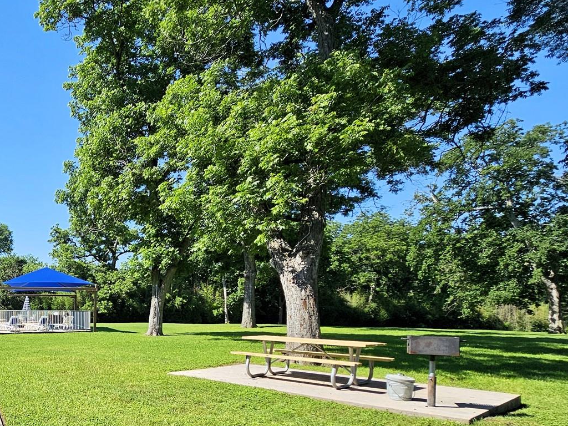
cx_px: 16
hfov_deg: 54.5
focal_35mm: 26
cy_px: 315
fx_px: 427
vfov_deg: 51.0
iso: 50
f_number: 2.2
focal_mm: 2.2
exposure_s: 1/2122
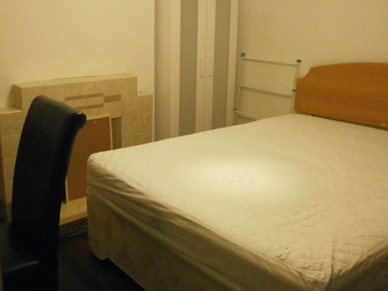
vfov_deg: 37.7
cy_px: 126
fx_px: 426
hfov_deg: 48.8
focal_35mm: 38
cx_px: 167
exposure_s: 1/60
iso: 800
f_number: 2.9
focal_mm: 4.8
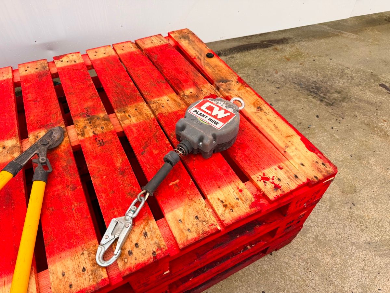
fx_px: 270
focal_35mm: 24
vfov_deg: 56.8
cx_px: 195
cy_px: 146
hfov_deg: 71.6
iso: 64
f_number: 1.78
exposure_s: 1/163
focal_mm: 6.76
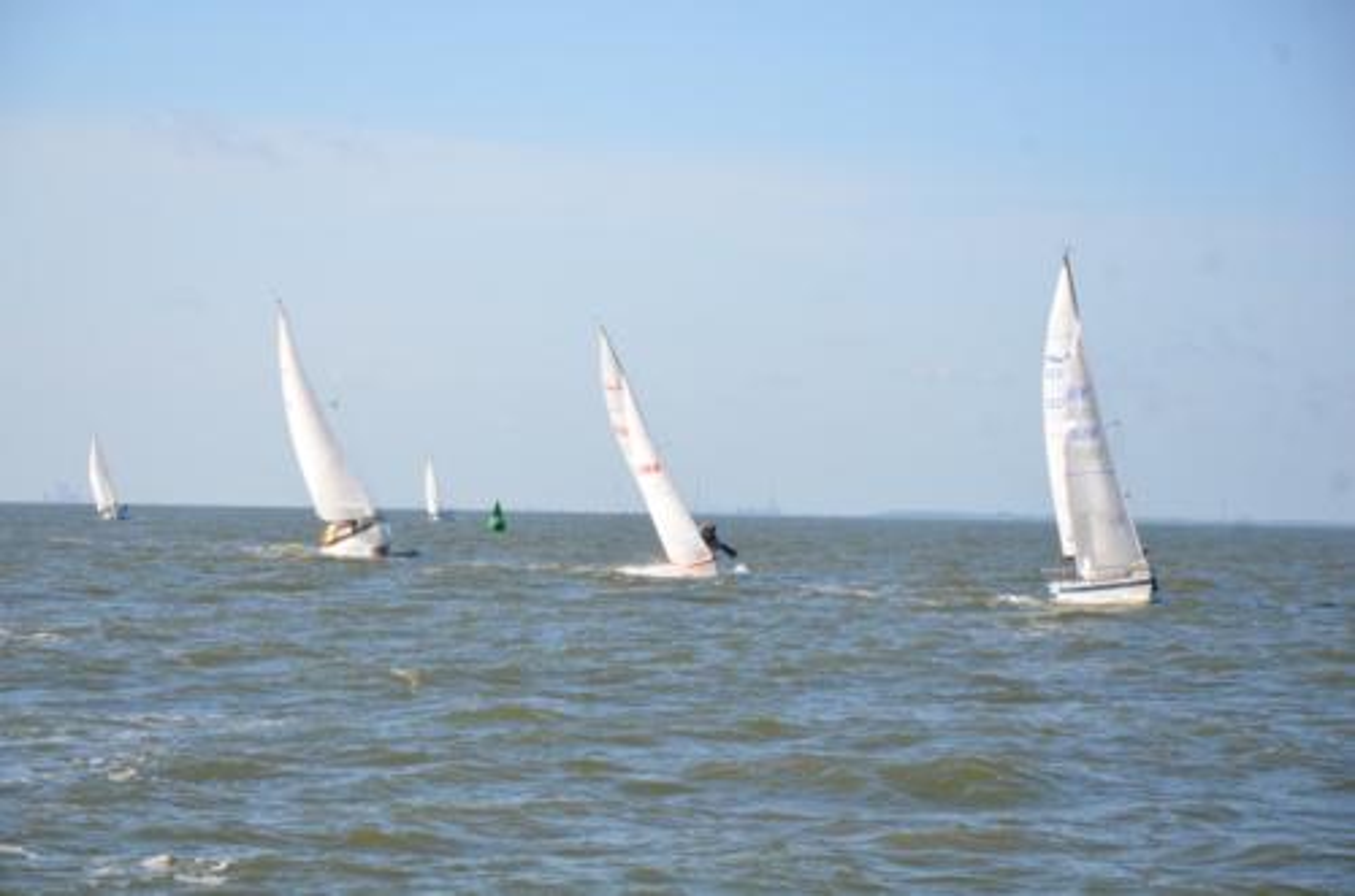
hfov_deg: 15.2
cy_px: 448
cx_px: 678
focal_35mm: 135
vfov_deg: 10.1
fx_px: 5070
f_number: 9
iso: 100
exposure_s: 1/320
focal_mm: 90
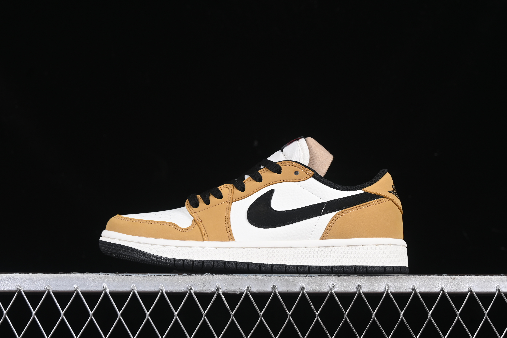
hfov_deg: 27.0
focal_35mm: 75
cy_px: 169
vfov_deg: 18.2
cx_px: 254
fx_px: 1056
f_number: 8
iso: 160
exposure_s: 1/80
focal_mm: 50
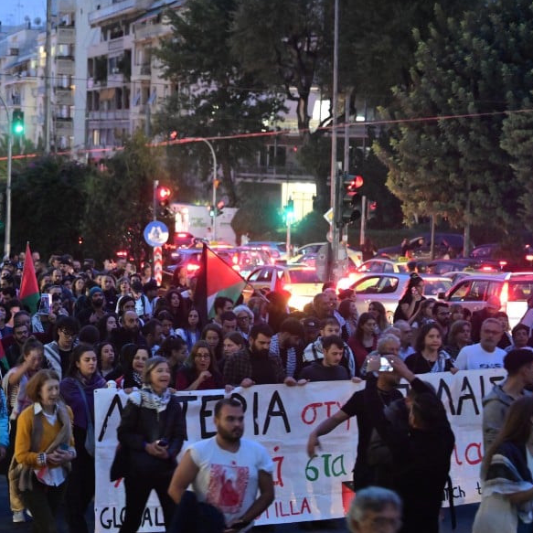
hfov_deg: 17.0
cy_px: 256
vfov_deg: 17.1
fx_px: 1777
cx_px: 126
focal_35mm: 102
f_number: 2.8
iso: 8000
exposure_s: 1/40
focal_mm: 70
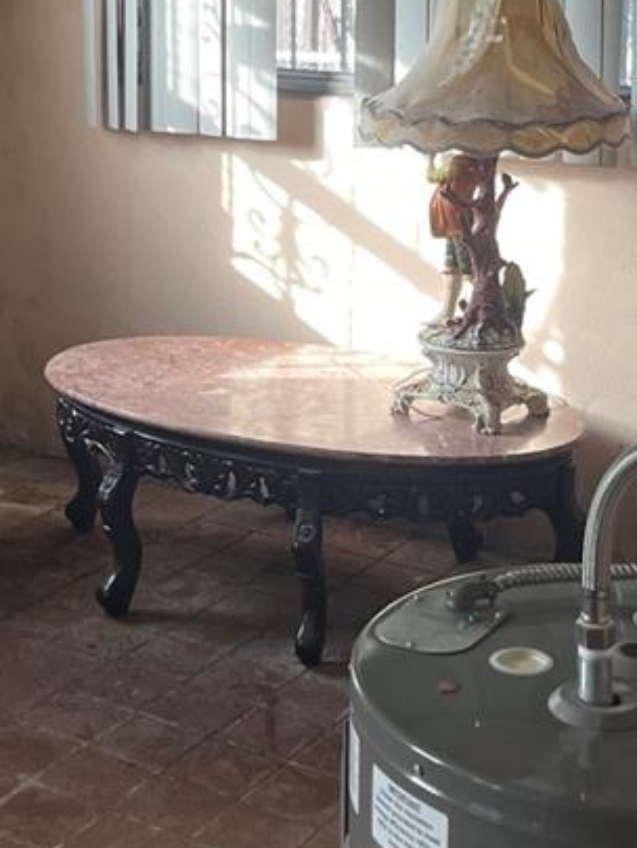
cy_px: 124
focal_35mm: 77
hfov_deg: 19.0
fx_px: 1888
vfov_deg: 24.8
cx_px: 138
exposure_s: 1/102
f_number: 1.6
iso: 125
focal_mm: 5.1
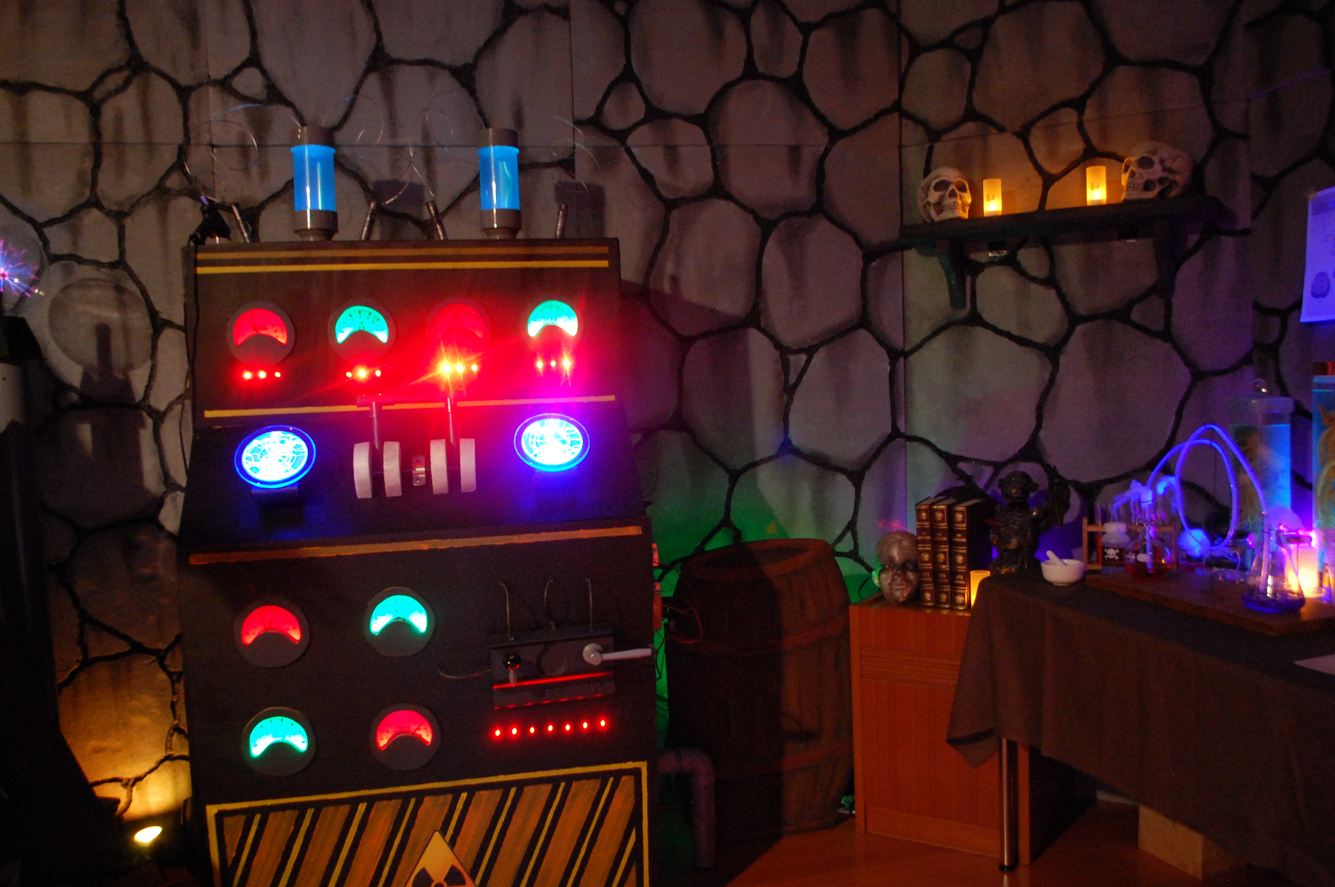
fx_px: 1000
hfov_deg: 67.4
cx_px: 668
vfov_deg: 47.8
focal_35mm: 27
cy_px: 444
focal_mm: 18
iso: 1600
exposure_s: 1/4
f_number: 3.5
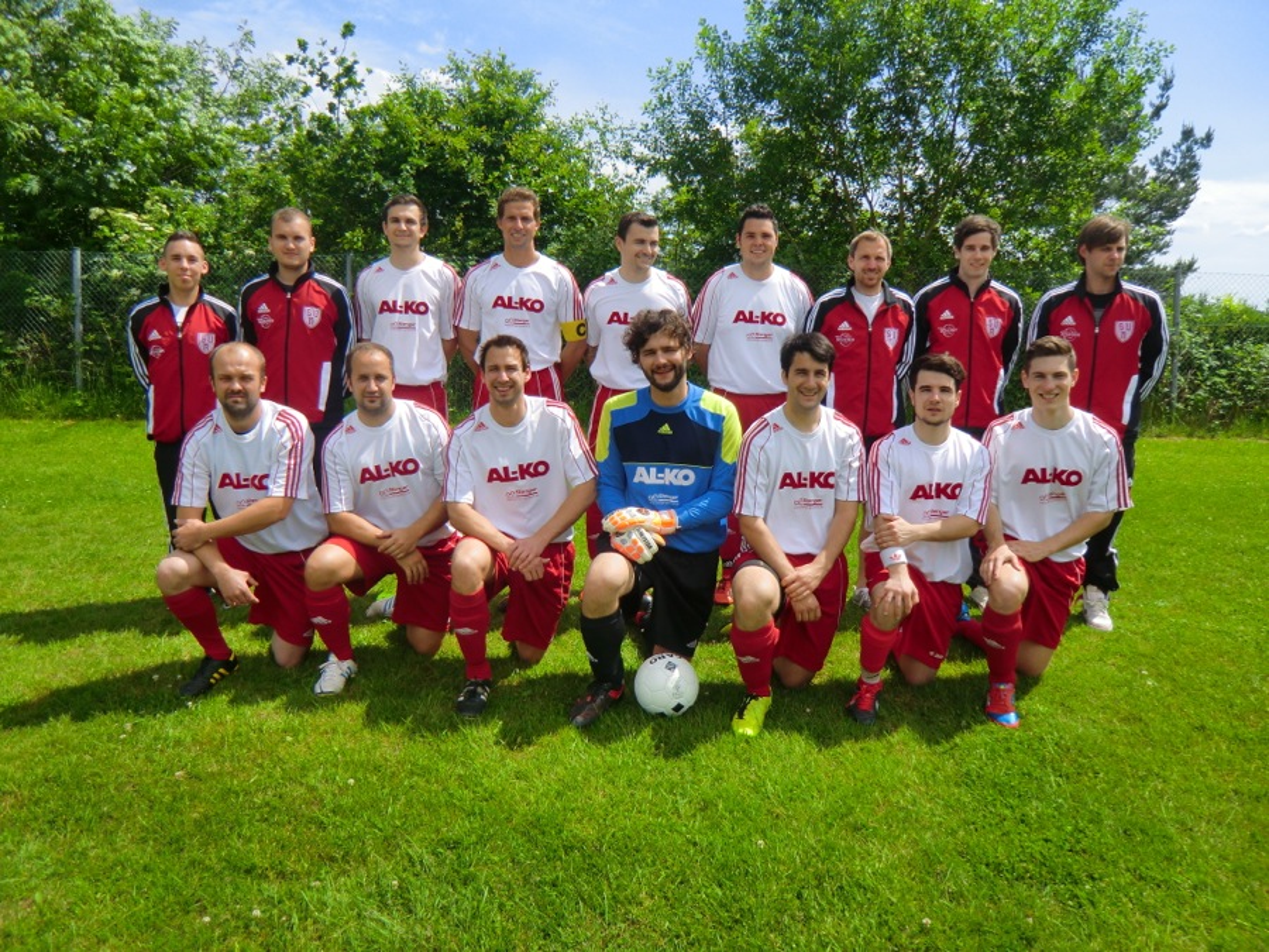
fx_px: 880
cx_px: 634
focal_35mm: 24
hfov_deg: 71.6
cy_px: 476
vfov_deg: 56.8
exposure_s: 1/800
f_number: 3.2
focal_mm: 4.3
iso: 64
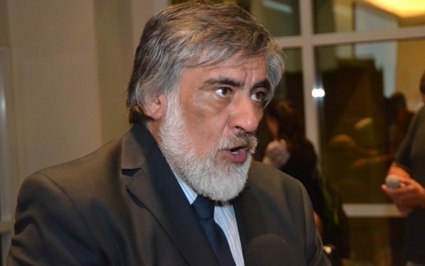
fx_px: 927
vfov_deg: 16.3
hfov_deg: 25.8
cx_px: 212
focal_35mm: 80
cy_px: 135
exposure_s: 1/60
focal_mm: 52
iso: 3200
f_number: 4.8
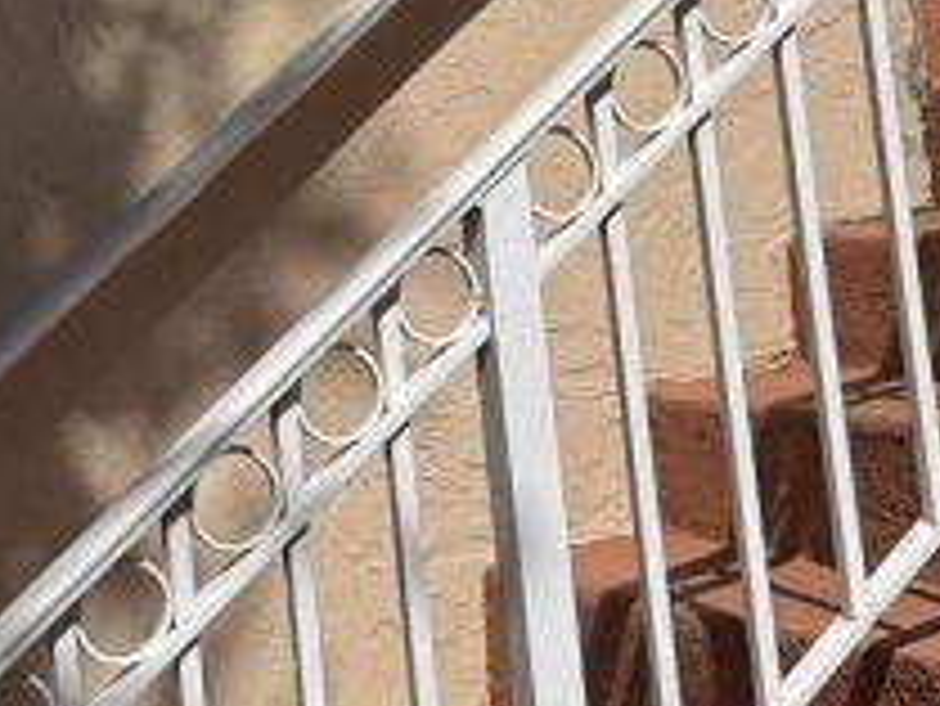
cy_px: -301
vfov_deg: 12.9
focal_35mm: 110
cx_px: 486
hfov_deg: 17.9
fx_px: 2989
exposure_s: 1/7937
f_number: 1.78
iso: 80
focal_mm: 6.76
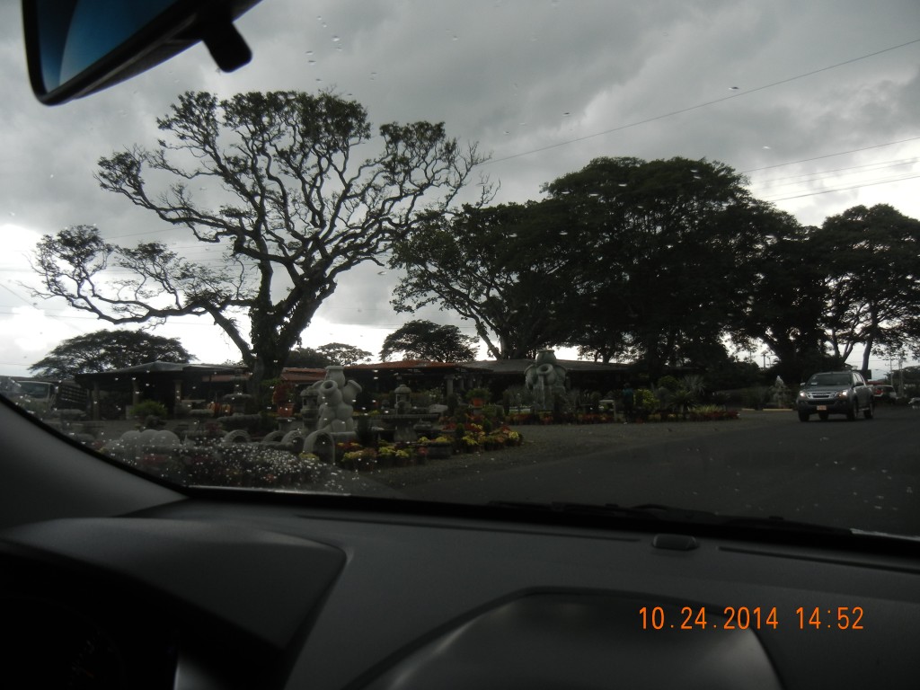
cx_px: 460
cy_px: 345
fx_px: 797
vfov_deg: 46.8
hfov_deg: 60.0
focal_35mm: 30
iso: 160
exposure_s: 1/341
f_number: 3.5
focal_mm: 5.4
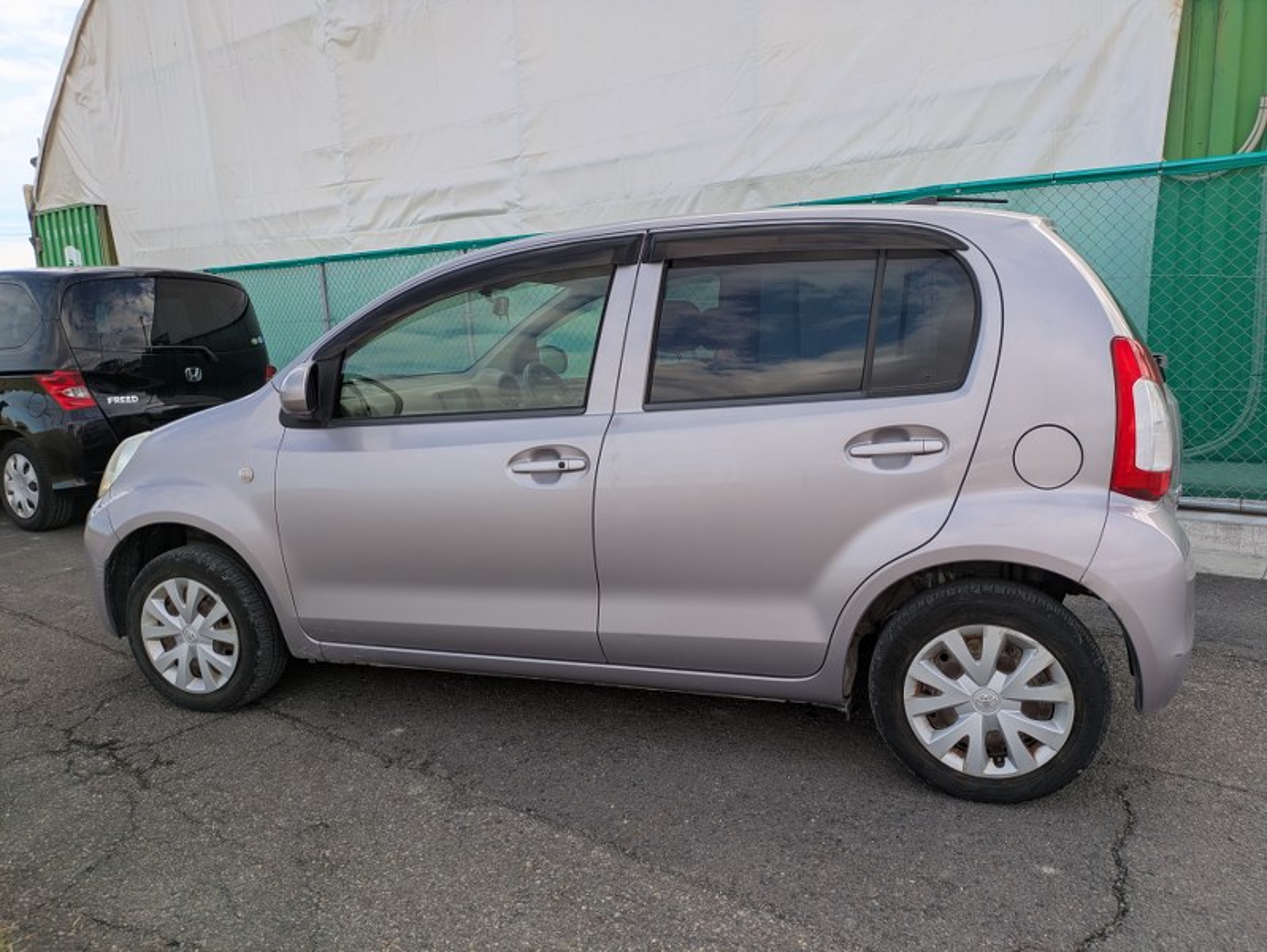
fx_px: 915
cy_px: 476
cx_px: 634
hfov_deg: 69.4
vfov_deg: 54.9
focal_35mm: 25
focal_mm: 5.43
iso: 30
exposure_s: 1/526
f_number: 1.89
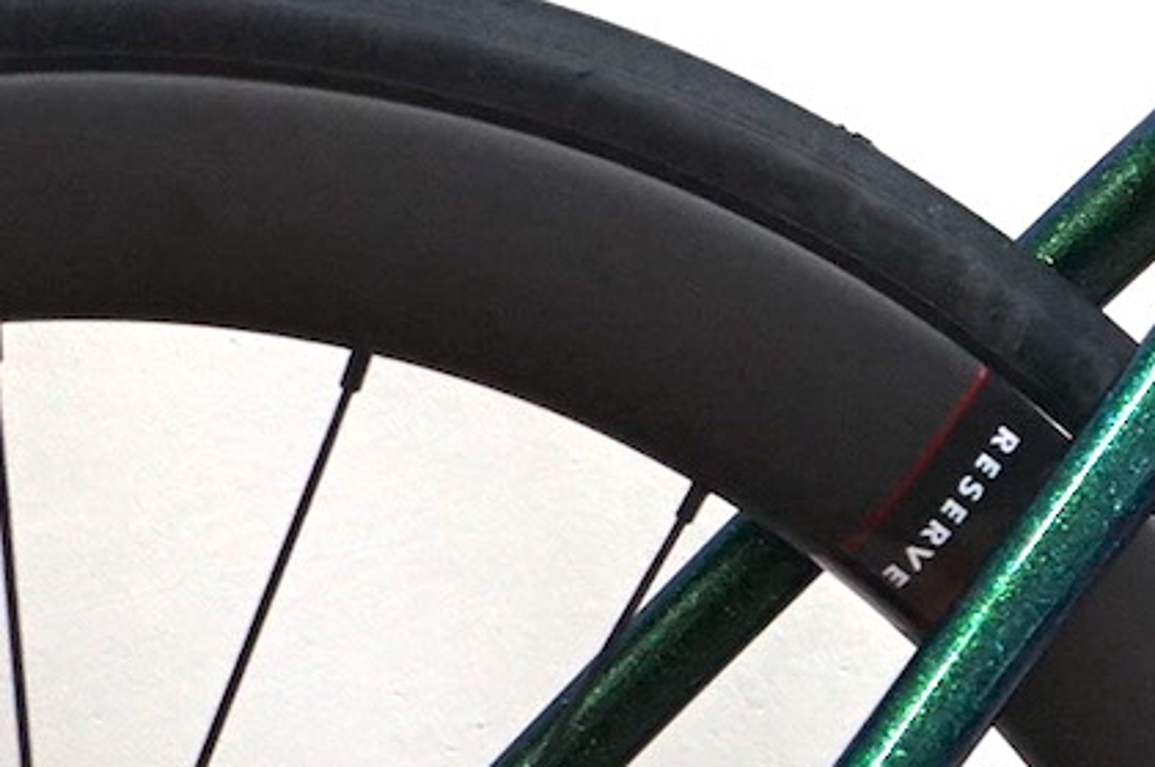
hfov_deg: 6.2
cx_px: 2150
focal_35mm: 323
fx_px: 10351
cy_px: -37
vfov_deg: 4.2
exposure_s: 1/160
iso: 1600
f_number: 5
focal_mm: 59
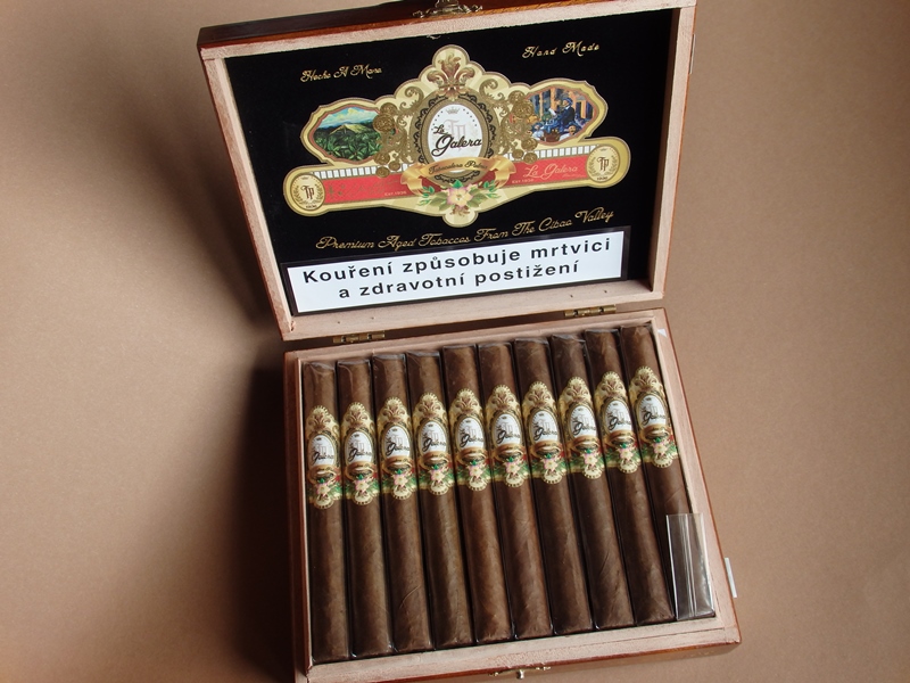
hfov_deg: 50.1
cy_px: 342
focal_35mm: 37
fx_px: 973
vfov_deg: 38.7
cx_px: 455
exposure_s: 1/30
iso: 125
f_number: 3.6
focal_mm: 6.6
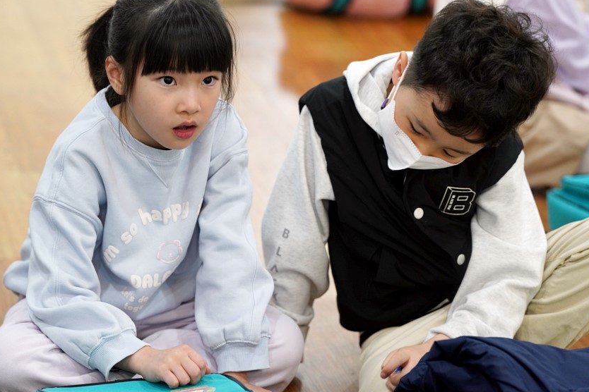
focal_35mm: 137
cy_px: 186
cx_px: 291
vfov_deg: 10.0
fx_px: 2241
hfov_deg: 15.0
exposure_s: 1/160
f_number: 3.5
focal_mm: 127
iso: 1600
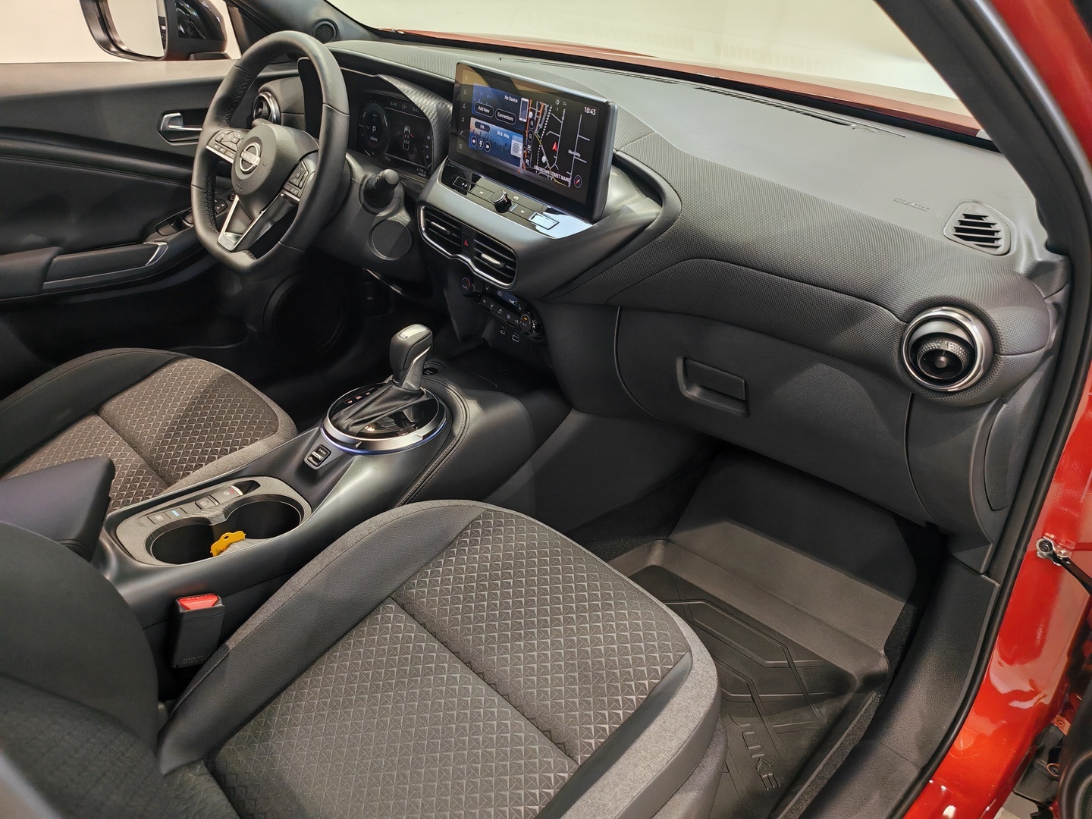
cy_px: 410
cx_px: 546
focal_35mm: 26
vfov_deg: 53.1
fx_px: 820
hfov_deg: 67.3
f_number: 1.6
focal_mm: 5.4
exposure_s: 1/100
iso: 160
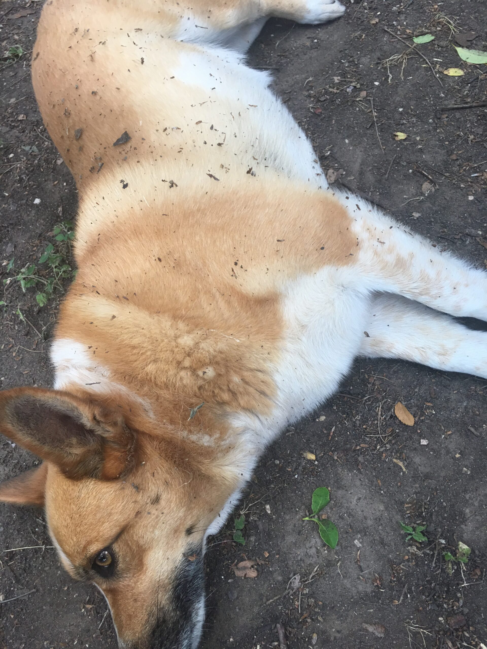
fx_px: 544
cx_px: 244
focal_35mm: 29
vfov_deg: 61.7
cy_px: 324
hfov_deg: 48.2
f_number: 2.2
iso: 25
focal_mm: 4.15
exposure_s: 1/30
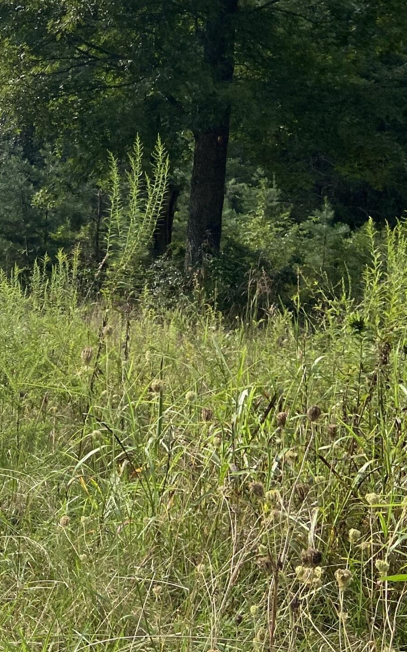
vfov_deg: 35.0
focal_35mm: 58
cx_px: -223
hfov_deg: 19.2
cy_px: 268
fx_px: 1030
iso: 32
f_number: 1.8
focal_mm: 4.25
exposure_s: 1/3731
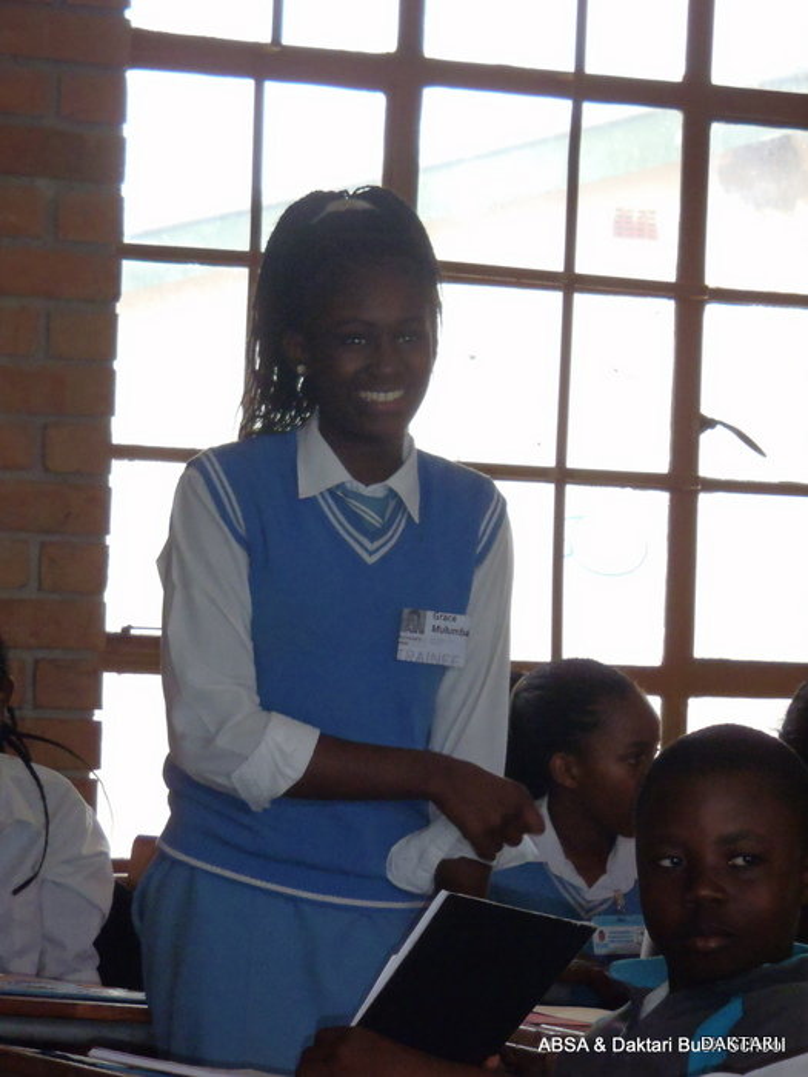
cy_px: 538
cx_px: 404
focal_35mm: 140
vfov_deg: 14.1
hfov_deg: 10.6
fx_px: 4357
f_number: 5.9
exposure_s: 1/60
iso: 400
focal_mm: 25
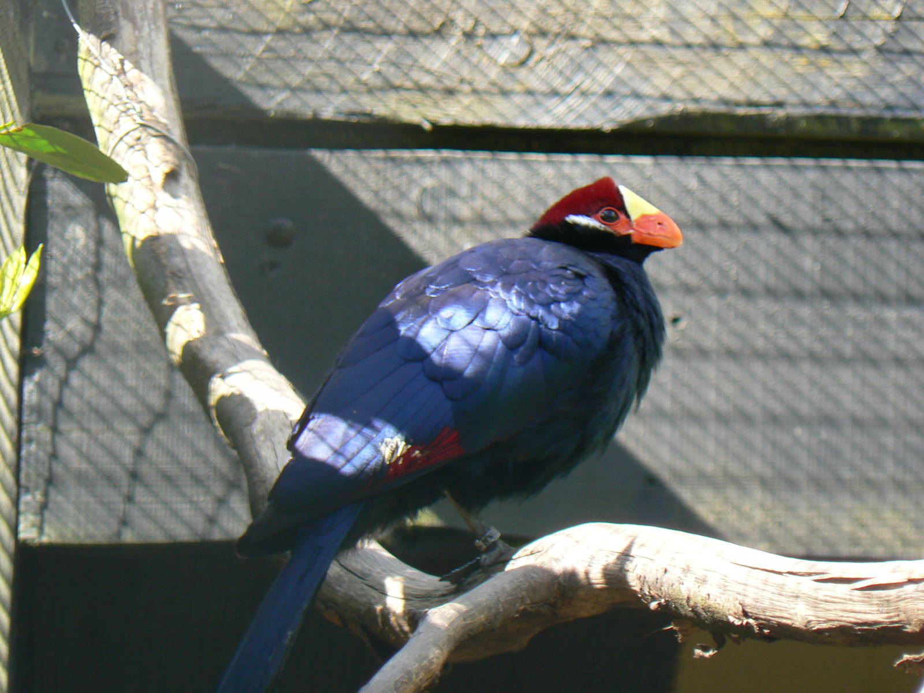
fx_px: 6727
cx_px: 462
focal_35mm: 252
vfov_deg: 5.9
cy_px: 346
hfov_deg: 7.9
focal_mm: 41.9
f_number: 4
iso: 80
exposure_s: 1/100
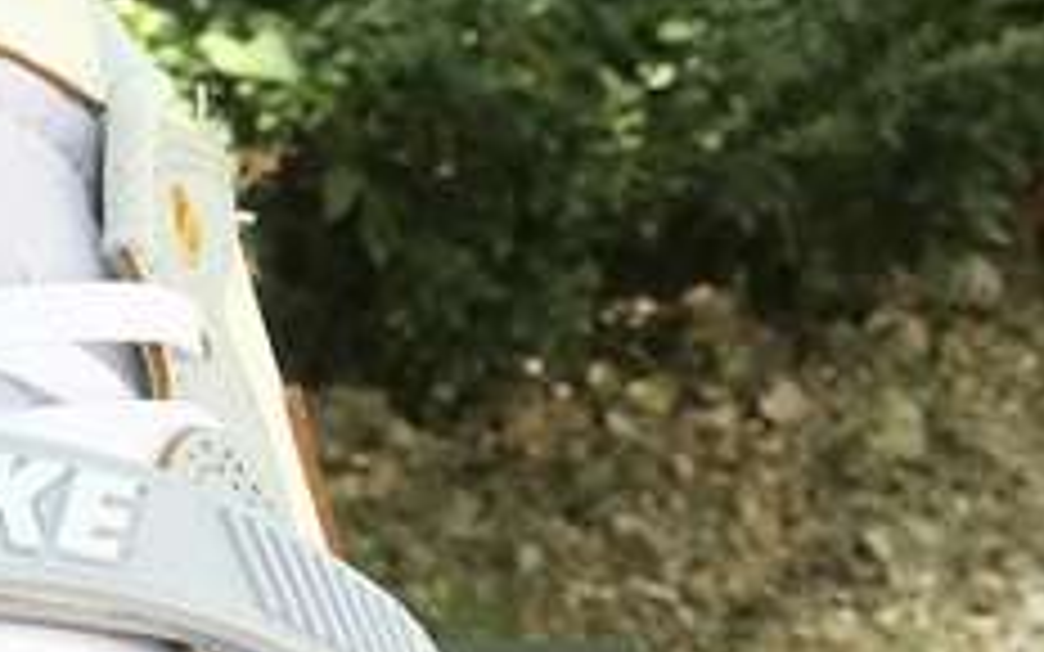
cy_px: 587
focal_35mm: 193
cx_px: -522
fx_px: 5491
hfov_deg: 10.5
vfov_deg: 6.8
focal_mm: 6.6
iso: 20
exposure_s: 1/114
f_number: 2.8
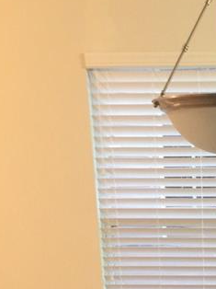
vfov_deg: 24.9
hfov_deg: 19.8
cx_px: 240
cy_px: 341
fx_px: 592
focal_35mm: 71
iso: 100
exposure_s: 1/4
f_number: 2.2
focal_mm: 4.15
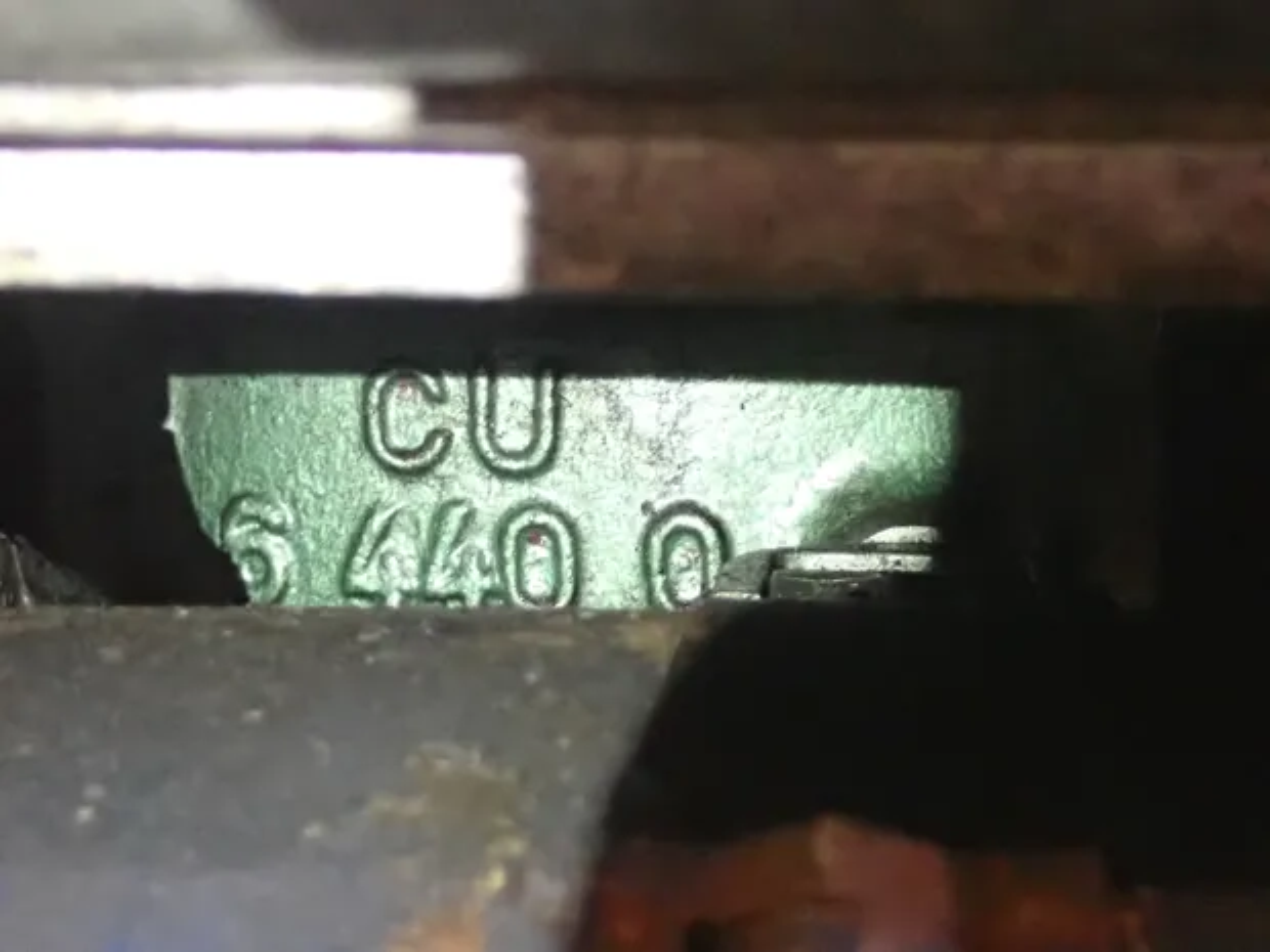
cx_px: 635
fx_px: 2275
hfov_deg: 31.2
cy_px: 476
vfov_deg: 23.7
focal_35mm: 62
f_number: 3.6
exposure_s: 1/30
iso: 5000
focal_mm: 11.09
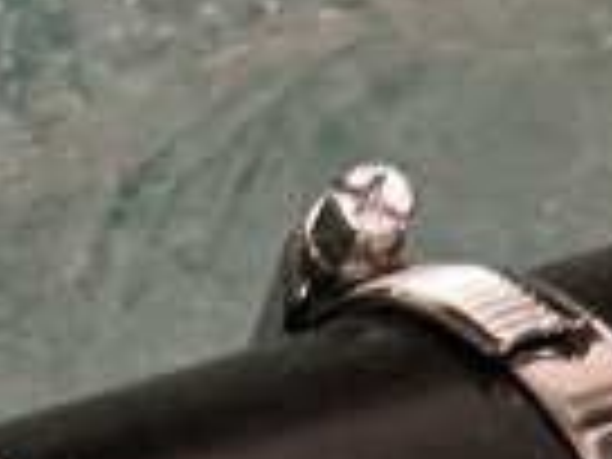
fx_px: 3359
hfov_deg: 10.2
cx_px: -184
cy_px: 1256
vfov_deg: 7.2
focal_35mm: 190
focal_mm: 5.7
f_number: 1.5
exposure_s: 1/33
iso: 640
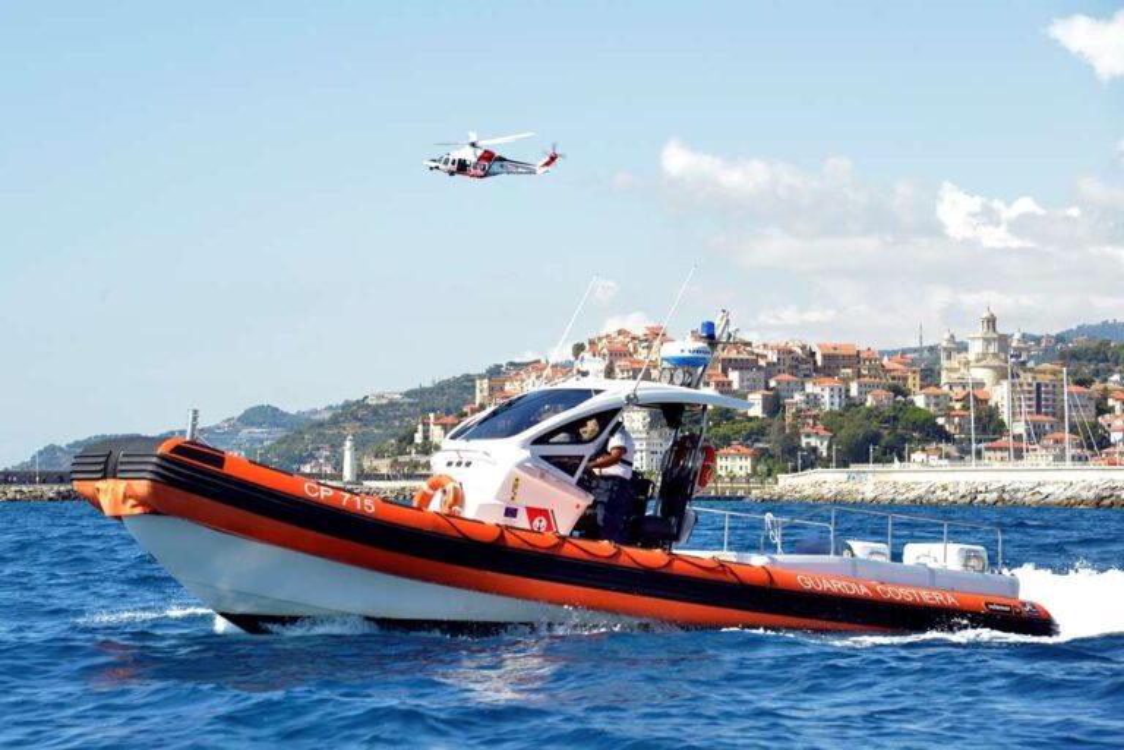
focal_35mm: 92
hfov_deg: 22.1
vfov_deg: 14.9
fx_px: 2872
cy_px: 375
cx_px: 562
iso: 200
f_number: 7.1
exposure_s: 1/250
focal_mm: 92
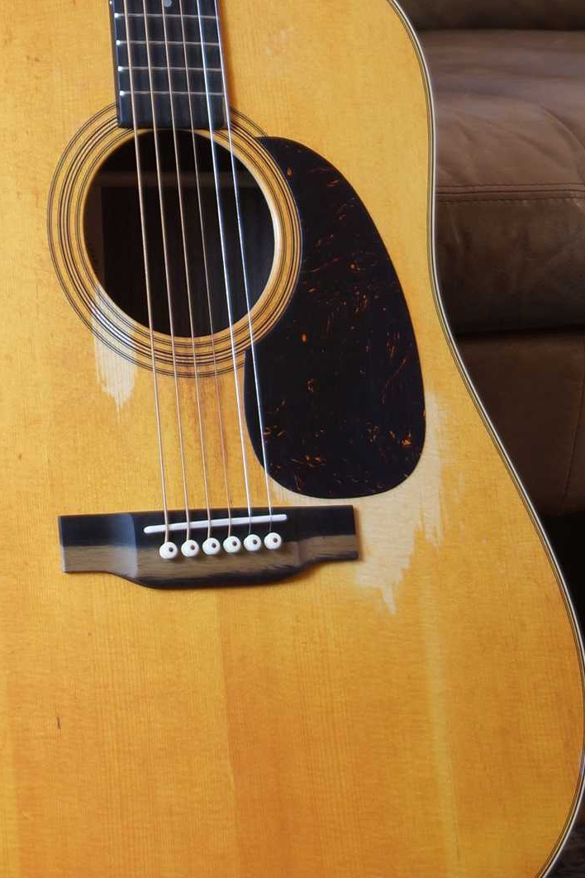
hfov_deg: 10.1
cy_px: 8
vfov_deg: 14.9
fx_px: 3297
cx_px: 121
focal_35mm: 135
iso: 100
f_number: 4.5
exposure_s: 1/5
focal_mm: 35
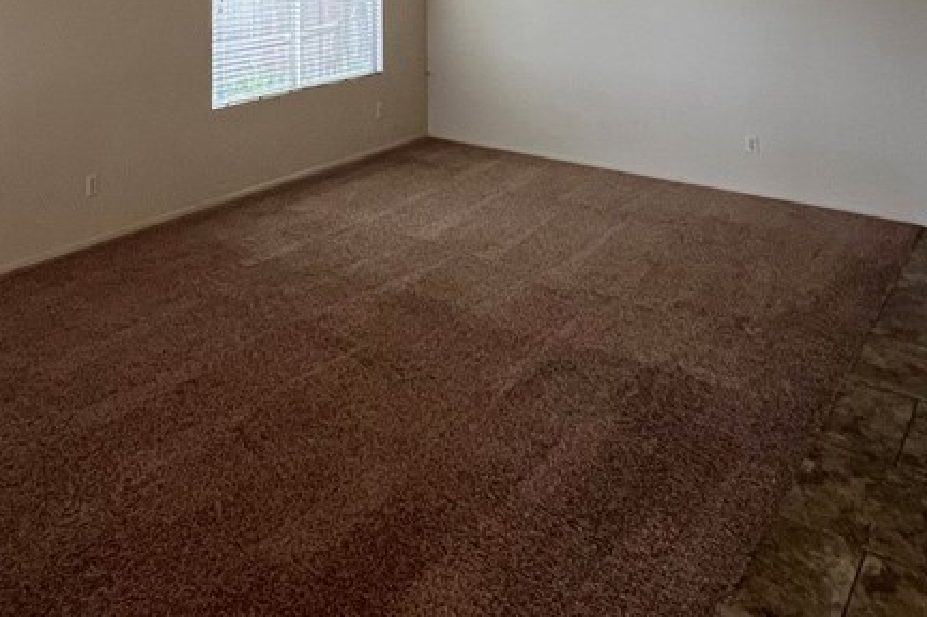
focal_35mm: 32
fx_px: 823
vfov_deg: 33.7
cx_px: 379
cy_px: -116
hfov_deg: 58.4
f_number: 1.8
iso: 250
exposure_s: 1/60
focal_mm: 1.57
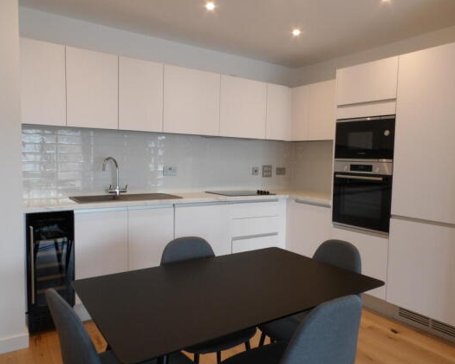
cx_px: 244
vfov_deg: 54.9
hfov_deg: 65.9
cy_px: 180
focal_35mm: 26
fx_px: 350
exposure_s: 1/30
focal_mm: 4.3
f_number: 4.1
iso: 199
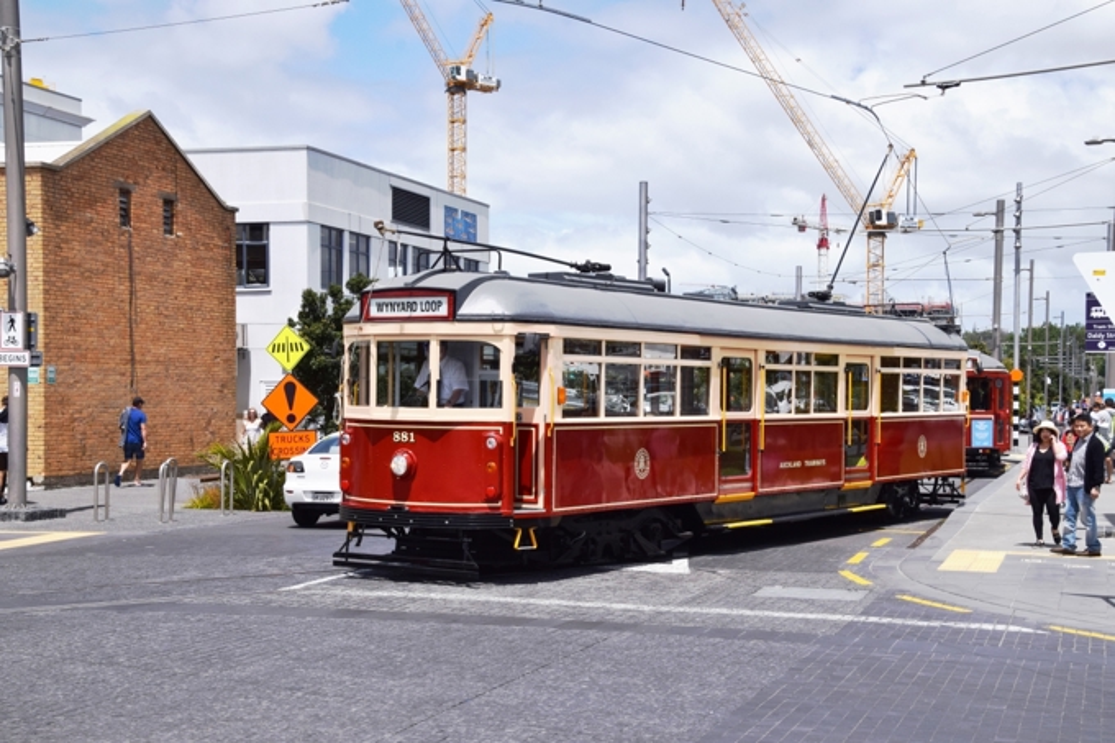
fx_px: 1626
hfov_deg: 37.9
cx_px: 558
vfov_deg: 25.7
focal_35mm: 52
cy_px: 372
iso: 200
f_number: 13
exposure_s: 1/640
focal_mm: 35
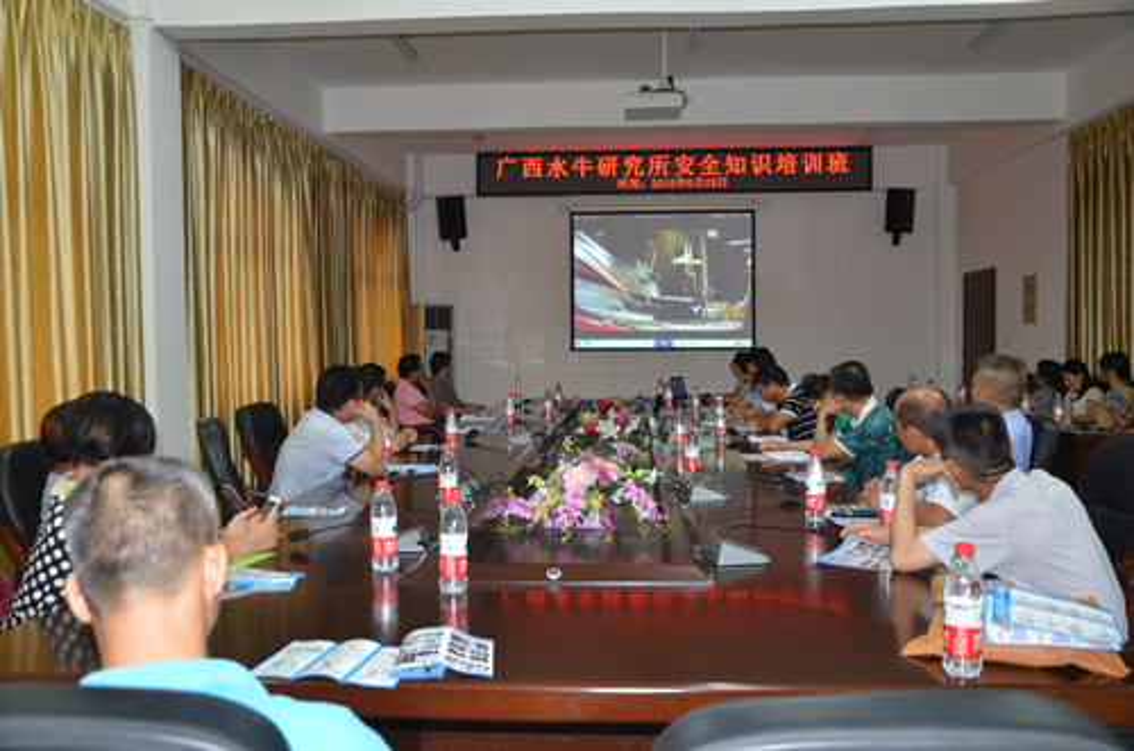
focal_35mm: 33
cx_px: 567
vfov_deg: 39.8
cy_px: 376
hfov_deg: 57.3
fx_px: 1037
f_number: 3.8
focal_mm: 22
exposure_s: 1/60
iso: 800
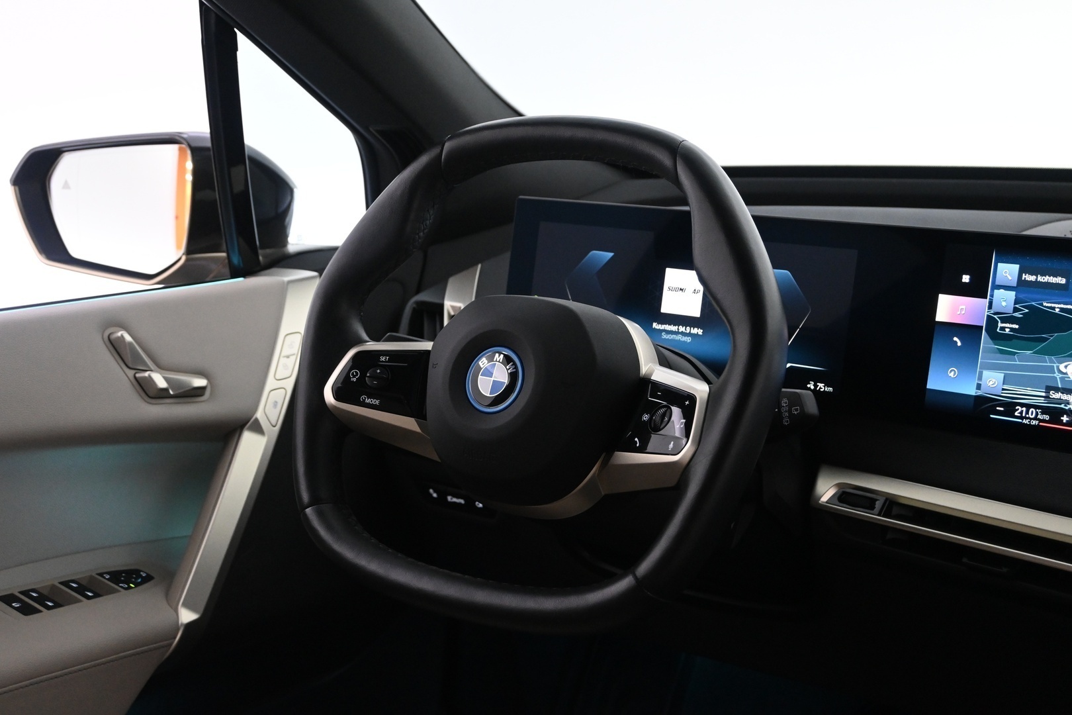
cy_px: 358
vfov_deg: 29.4
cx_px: 536
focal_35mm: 46
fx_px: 1362
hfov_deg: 43.0
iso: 2500
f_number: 4.8
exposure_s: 1/40
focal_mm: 30.5
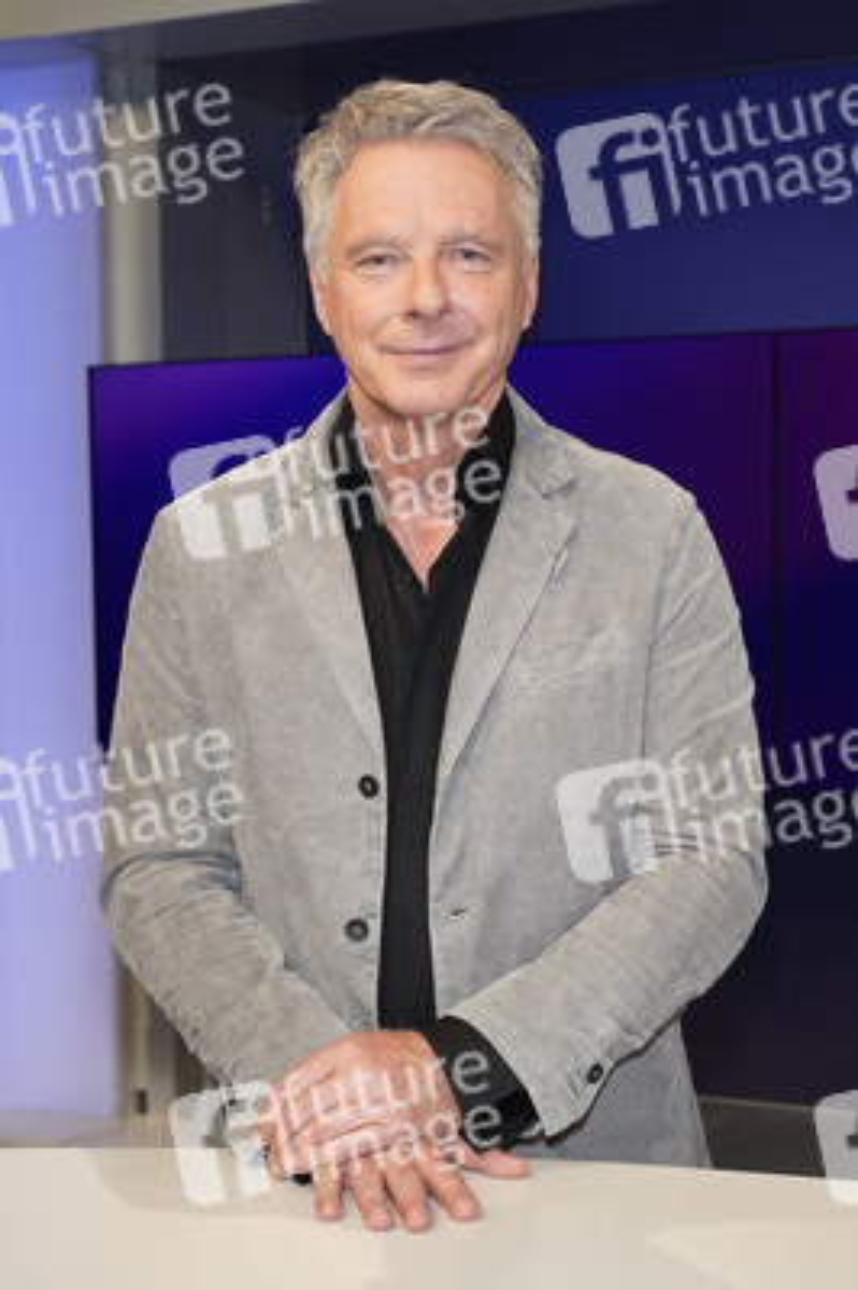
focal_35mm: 47
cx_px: 429
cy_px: 645
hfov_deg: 28.6
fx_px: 1683
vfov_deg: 41.9
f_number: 5.6
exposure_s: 1/160
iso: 2000
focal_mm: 47
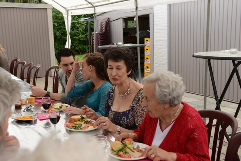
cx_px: 120
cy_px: 80
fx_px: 321
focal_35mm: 48
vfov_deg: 28.1
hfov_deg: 41.1
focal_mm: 48
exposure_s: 1/125
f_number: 5.6
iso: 200
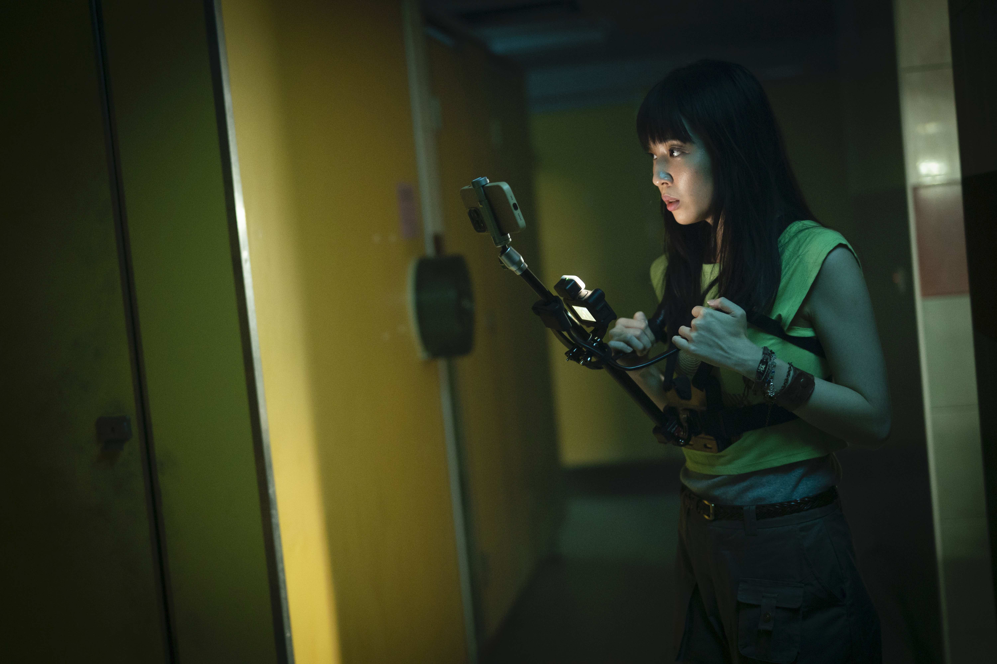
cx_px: 498
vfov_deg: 27.0
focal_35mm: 50
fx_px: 1385
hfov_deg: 39.6
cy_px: 332
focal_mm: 50
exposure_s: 1/100
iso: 5000
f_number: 1.4
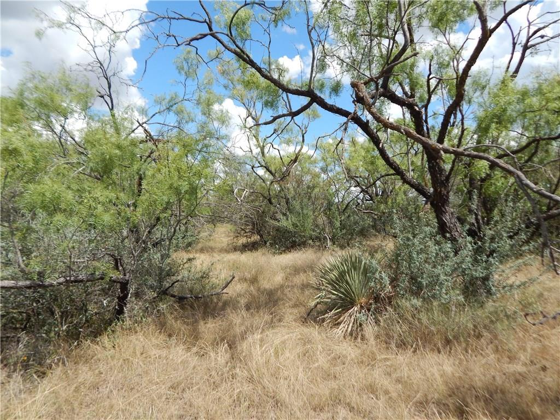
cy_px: 210
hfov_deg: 73.9
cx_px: 280
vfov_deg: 58.9
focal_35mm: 23
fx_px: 372
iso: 125
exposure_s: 1/400
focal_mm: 4
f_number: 6
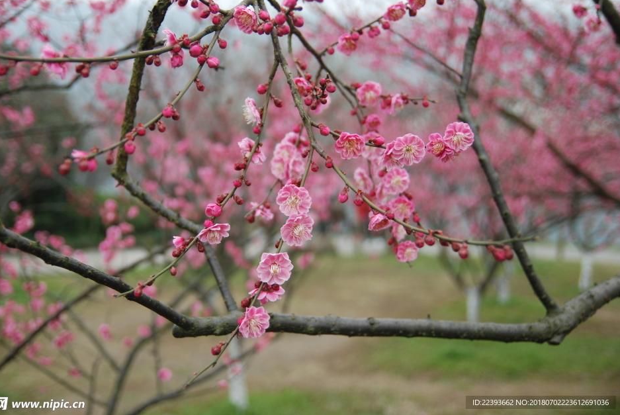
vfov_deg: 28.4
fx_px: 820
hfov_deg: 41.4
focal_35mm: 48
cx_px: 284
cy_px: 189
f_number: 2.8
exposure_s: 1/500
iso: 250
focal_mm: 29
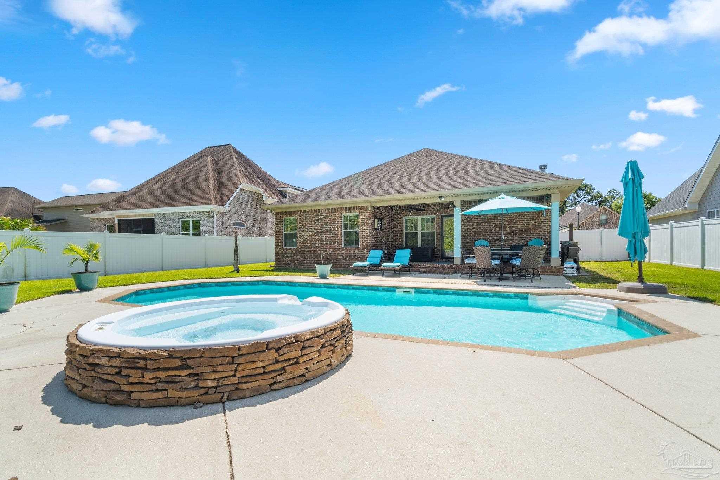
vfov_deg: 77.3
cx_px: 360
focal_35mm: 15
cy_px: 240
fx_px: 300
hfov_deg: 100.4
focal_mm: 10
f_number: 9.5
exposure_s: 1/30
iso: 100
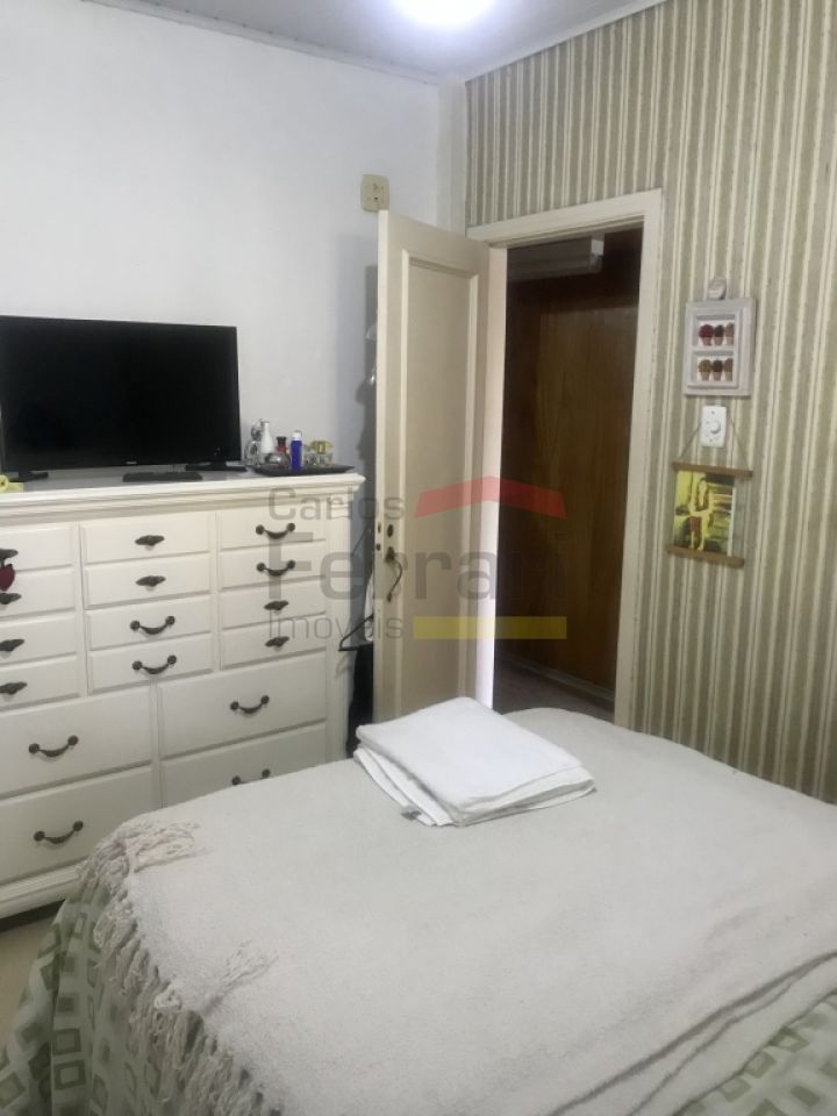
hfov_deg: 49.7
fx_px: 903
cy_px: 558
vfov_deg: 63.4
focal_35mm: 28
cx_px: 418
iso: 100
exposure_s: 1/13
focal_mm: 3.99
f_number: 1.8
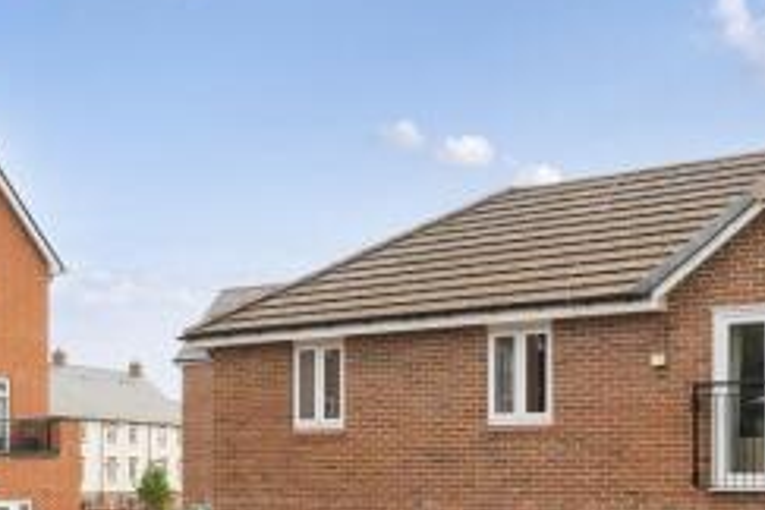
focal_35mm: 49
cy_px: 458
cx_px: 507
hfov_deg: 39.9
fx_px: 1041
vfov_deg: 26.6
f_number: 8
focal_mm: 17
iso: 200
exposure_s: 1/160
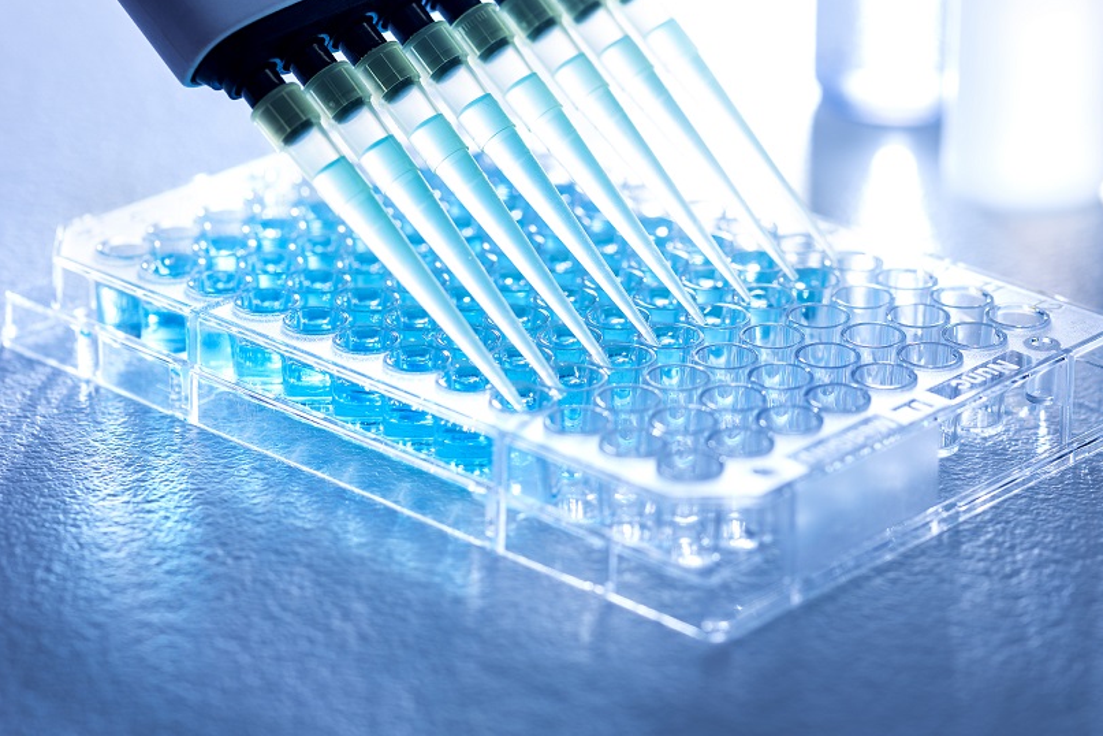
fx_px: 3523
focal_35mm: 115
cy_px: 373
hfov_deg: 17.8
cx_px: 603
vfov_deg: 11.9
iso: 100
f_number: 8
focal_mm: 105
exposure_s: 1/125
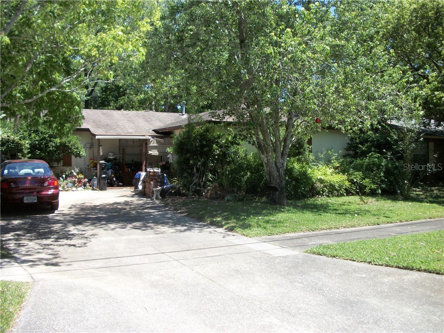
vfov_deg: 40.7
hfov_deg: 52.6
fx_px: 449
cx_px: 222
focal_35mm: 35
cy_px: 166
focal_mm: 6.3
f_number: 3.1
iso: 80
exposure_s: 1/400
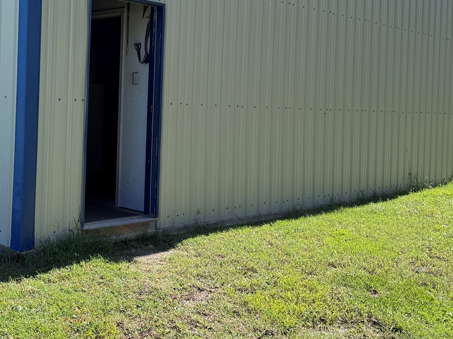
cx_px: 104
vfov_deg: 30.5
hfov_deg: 39.2
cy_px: 101
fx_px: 615
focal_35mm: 47
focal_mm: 6.76
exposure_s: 1/1637
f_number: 1.78
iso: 80
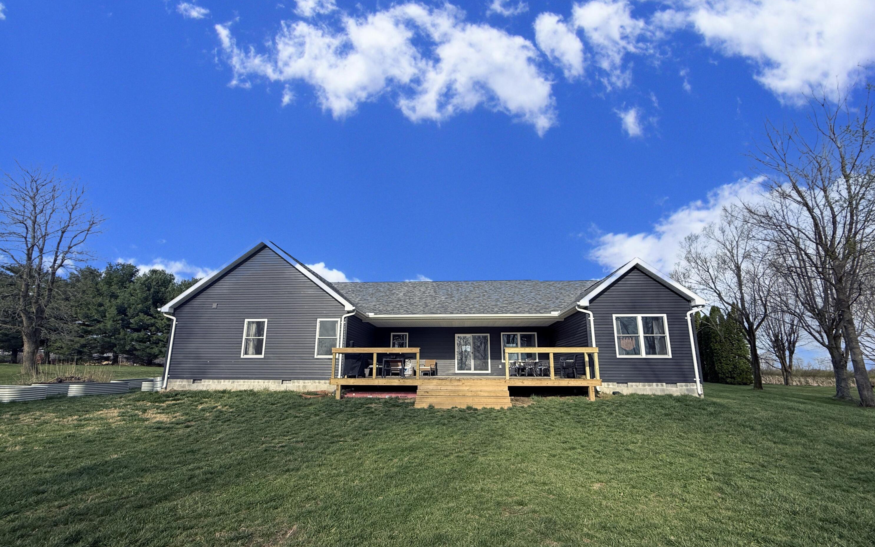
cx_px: 437
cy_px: 299
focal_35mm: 15
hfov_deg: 101.5
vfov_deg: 74.6
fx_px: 358
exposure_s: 1/1848
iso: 50
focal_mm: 2.22
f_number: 2.2
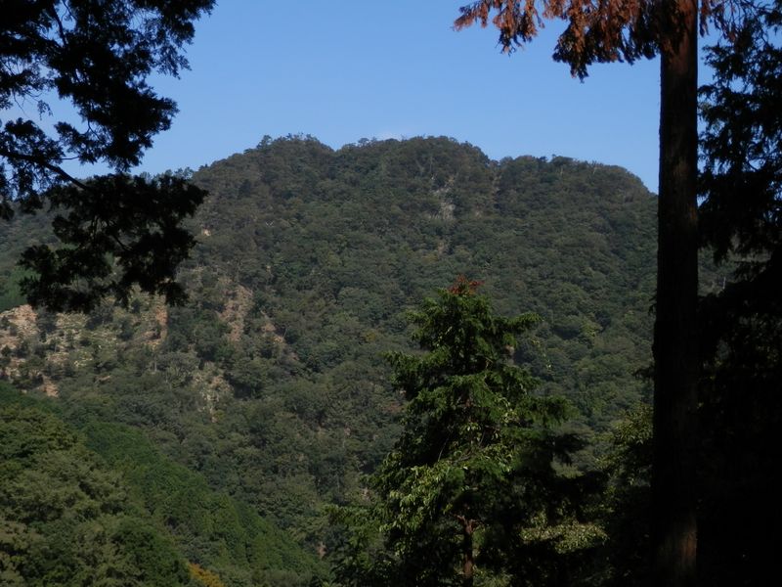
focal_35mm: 45
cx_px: 391
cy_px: 294
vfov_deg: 32.2
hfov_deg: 42.1
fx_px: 1017
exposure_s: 1/800
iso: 80
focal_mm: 8
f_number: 3.8
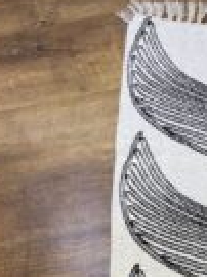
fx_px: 615
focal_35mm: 77
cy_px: 386
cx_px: 279
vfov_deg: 22.1
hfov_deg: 17.7
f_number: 1.6
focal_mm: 5.96
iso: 64
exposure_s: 1/100
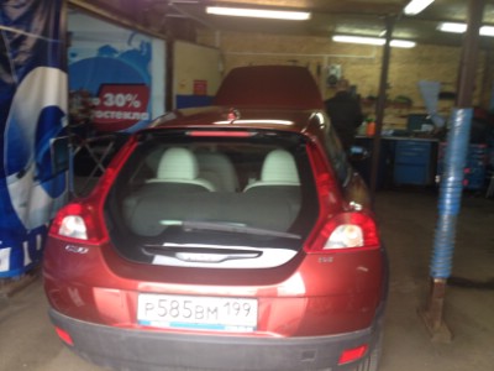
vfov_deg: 40.7
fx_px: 499
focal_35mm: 35
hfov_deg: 52.6
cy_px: 186
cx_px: 247
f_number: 2.4
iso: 50
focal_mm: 4.28
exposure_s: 1/30
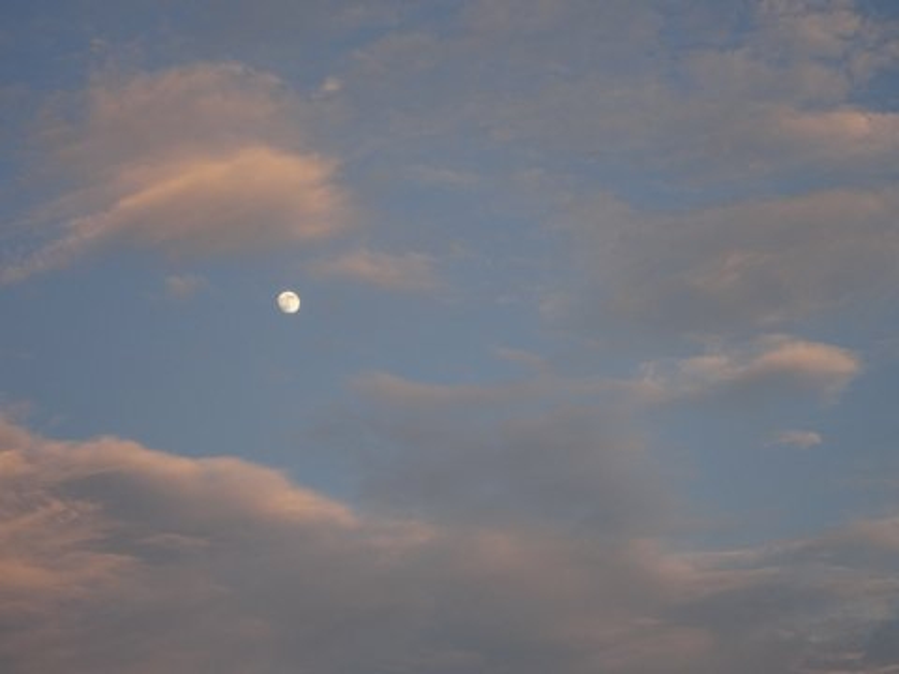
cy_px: 337
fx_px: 2415
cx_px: 450
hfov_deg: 21.1
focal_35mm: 93
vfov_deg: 15.9
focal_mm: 15.92
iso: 160
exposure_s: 1/100
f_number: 5
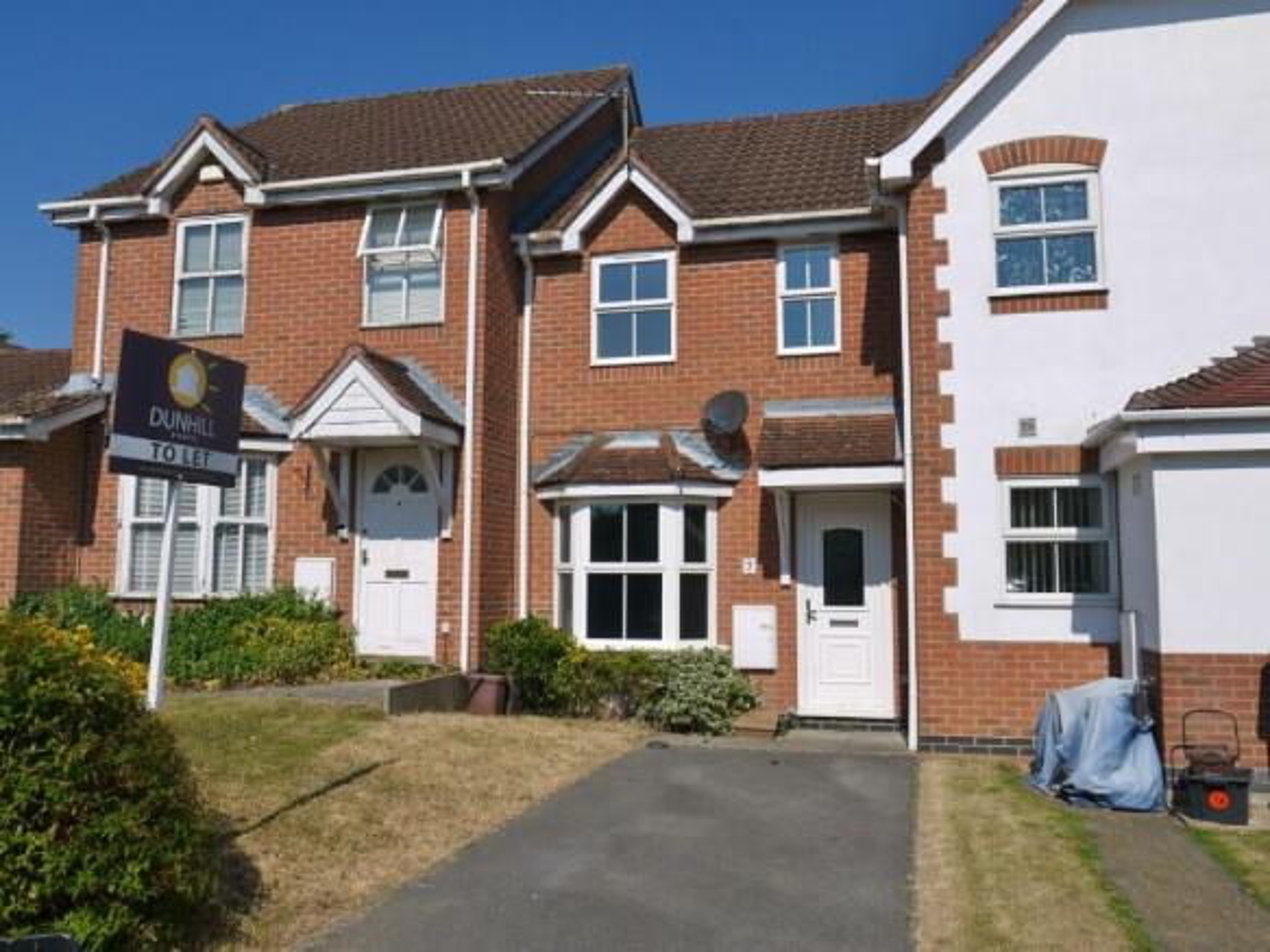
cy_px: 476
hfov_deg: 60.0
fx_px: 1100
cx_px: 635
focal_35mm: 30
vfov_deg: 46.8
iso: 160
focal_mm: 15
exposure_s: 1/640
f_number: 9
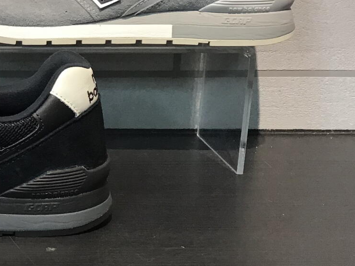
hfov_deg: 22.3
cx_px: -83
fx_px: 820
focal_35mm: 80
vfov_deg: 18.4
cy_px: 87
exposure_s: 1/30
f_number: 2.4
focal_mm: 3.3
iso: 50
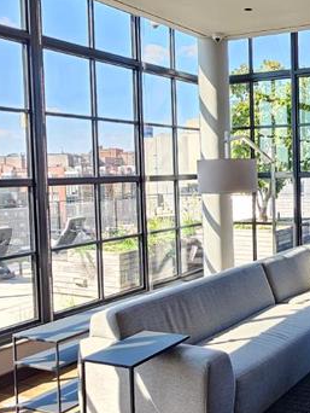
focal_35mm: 41
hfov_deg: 32.6
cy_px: 205
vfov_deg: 45.7
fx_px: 489
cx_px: 304
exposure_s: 1/120
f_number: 2.2
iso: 50
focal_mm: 2.2
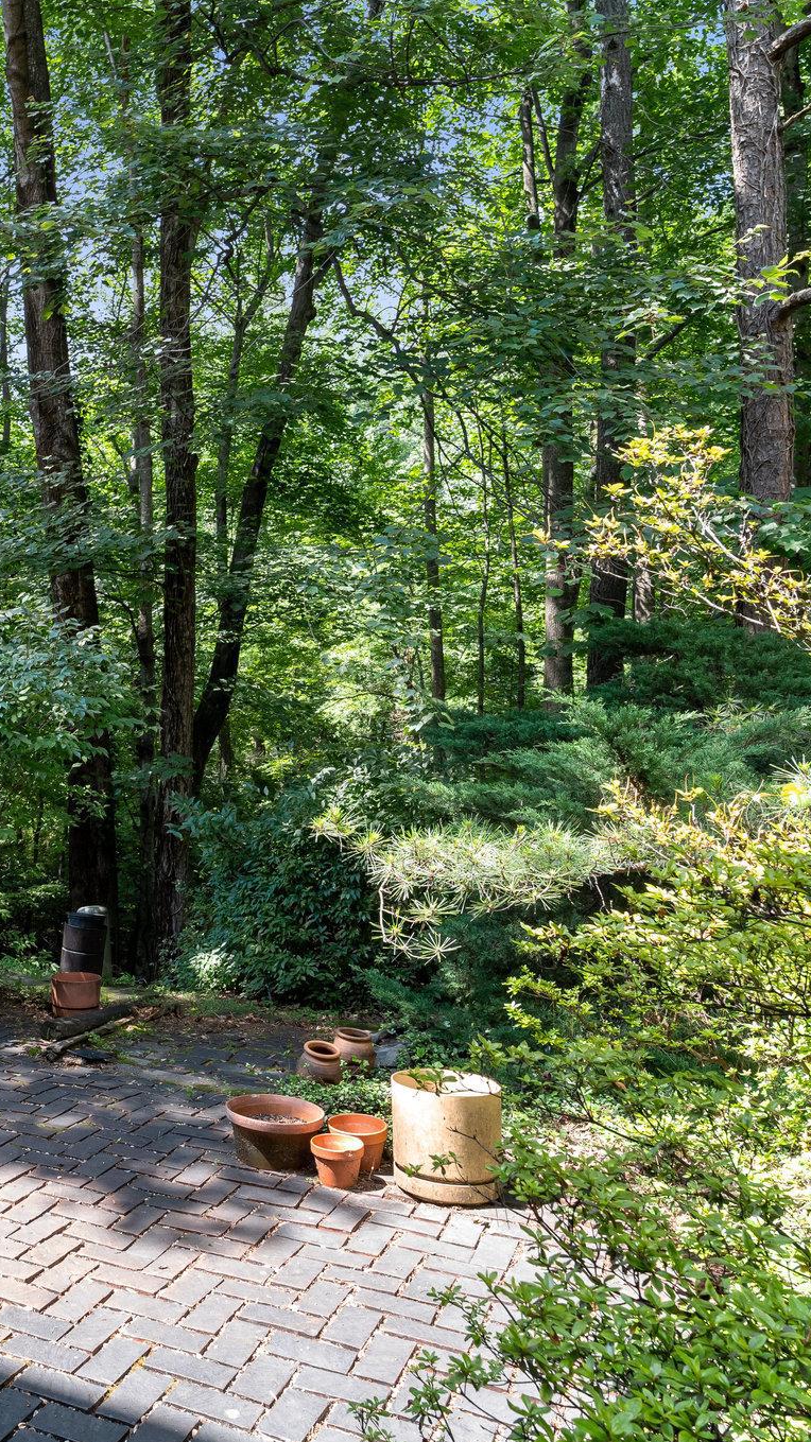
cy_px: 722
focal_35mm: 30
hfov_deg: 36.0
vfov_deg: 64.3
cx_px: 47
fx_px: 1147
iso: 1250
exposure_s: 1/80
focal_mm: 19
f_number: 8
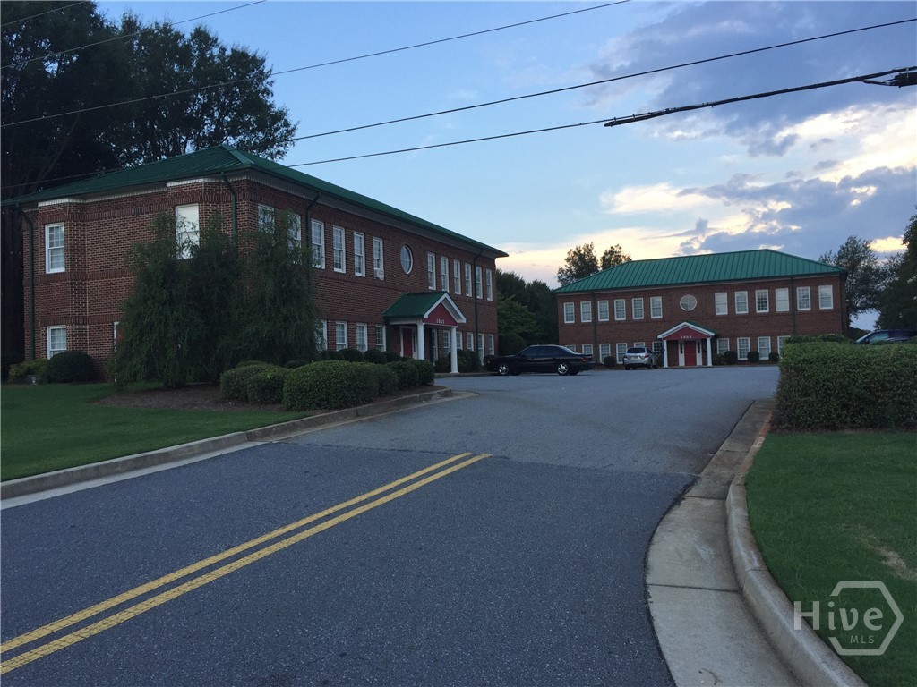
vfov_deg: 48.2
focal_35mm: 29
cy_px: 344
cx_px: 458
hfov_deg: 61.7
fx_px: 768
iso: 32
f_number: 2.2
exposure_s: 1/120
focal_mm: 4.15
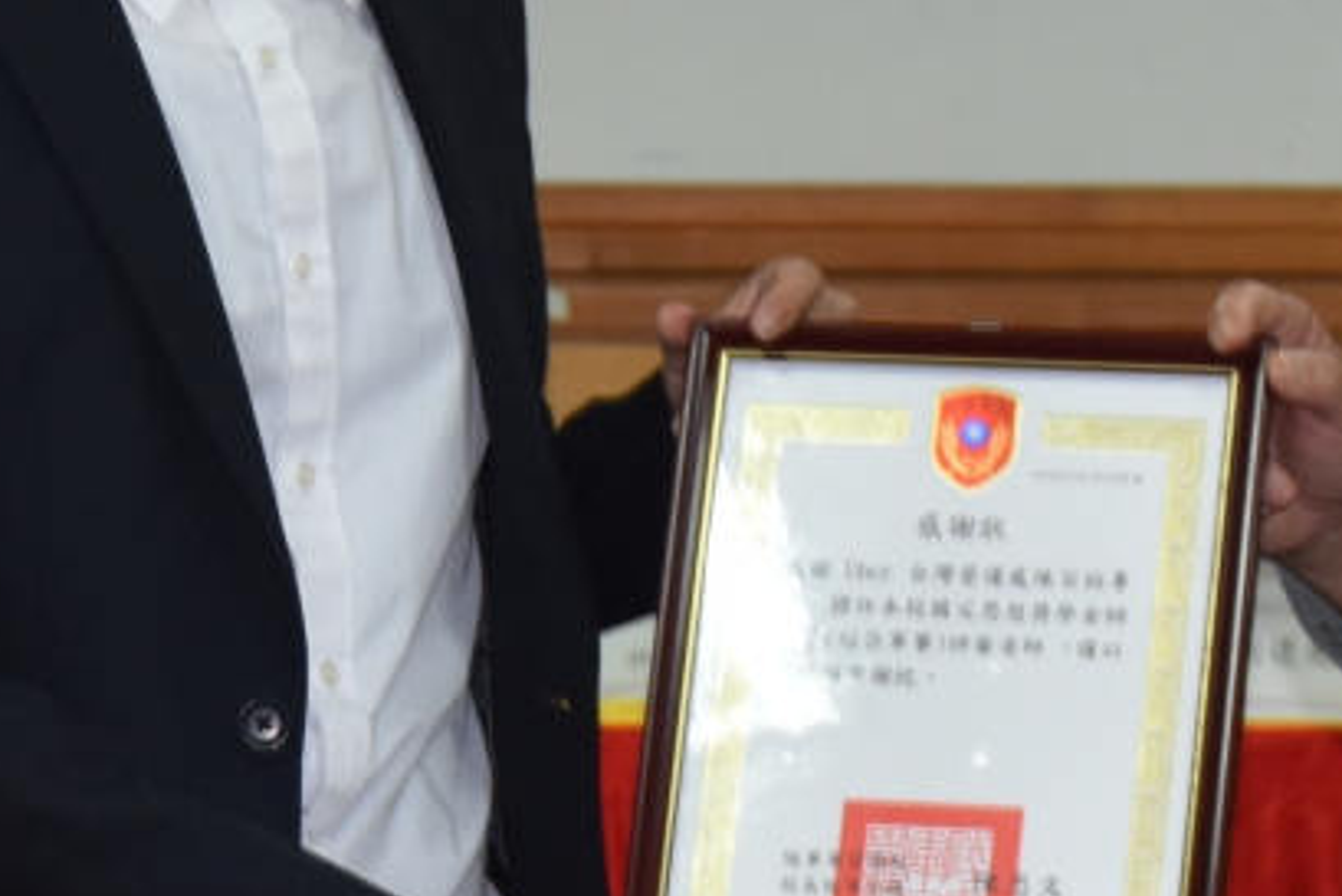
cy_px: 725
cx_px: 433
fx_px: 11082
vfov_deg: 4.6
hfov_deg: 6.9
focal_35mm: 297
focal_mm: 45
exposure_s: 1/60
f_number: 5.3
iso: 720
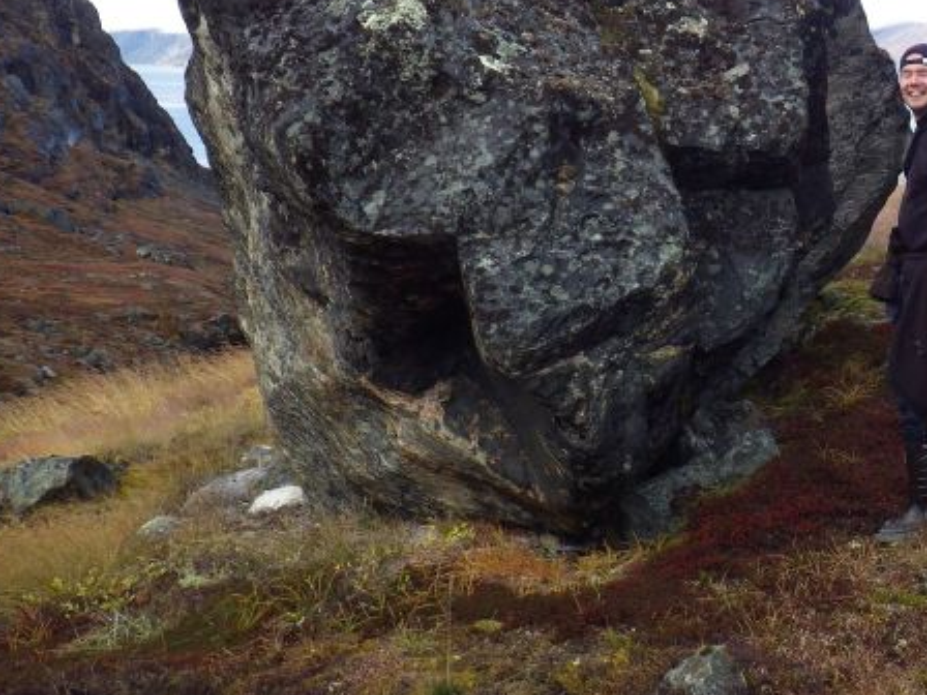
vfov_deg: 28.6
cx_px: 766
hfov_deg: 36.6
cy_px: 157
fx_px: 1339
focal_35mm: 50
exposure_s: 1/250
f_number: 4.2
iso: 125
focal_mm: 5
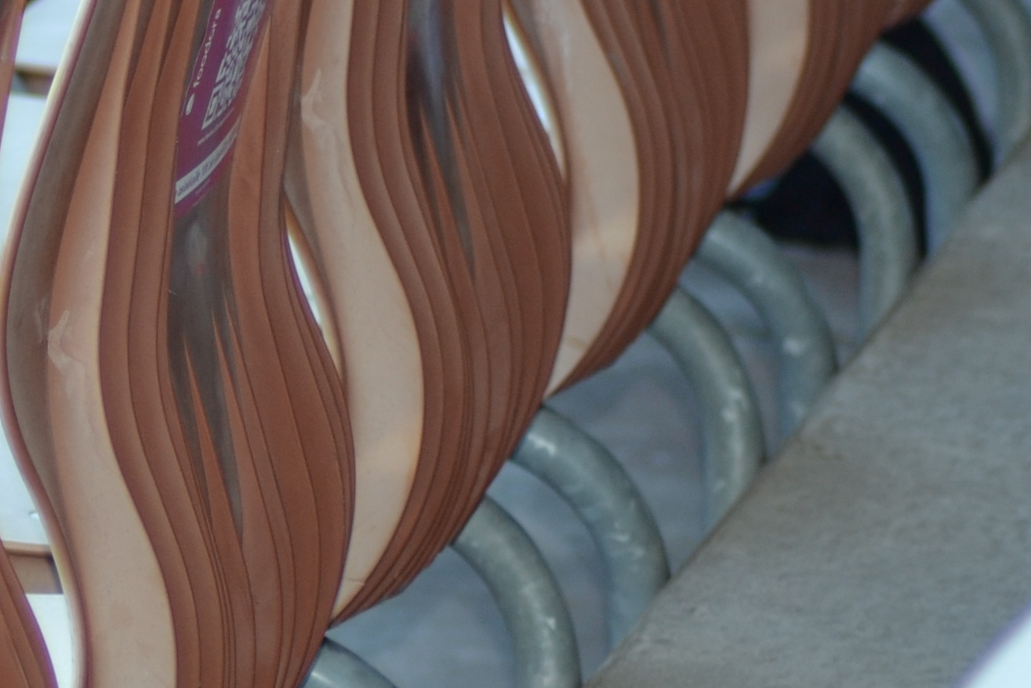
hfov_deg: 5.6
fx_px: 10540
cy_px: 663
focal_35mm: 368
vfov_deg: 3.7
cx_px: 182
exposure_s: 1/125
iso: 180
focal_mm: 70
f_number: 4
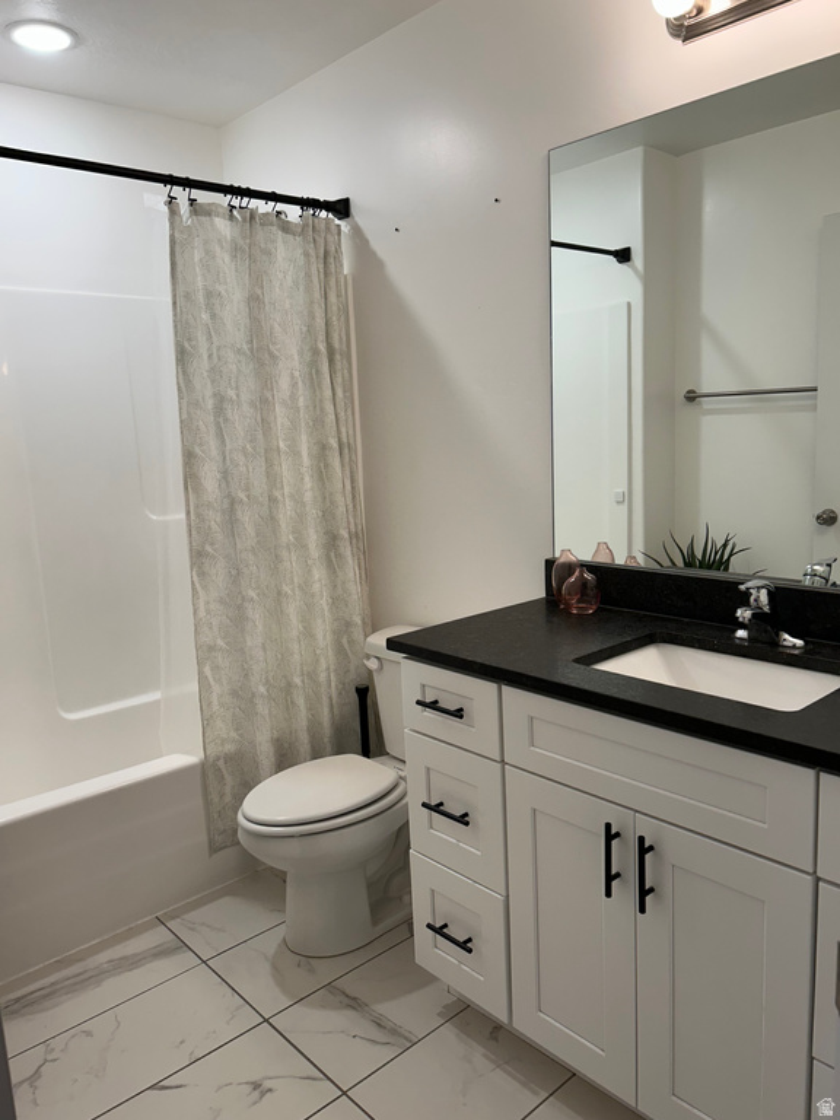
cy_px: 560
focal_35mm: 26
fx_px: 841
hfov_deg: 53.1
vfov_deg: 67.3
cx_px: 420
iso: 80
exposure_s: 1/121
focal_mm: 5.7
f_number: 1.5
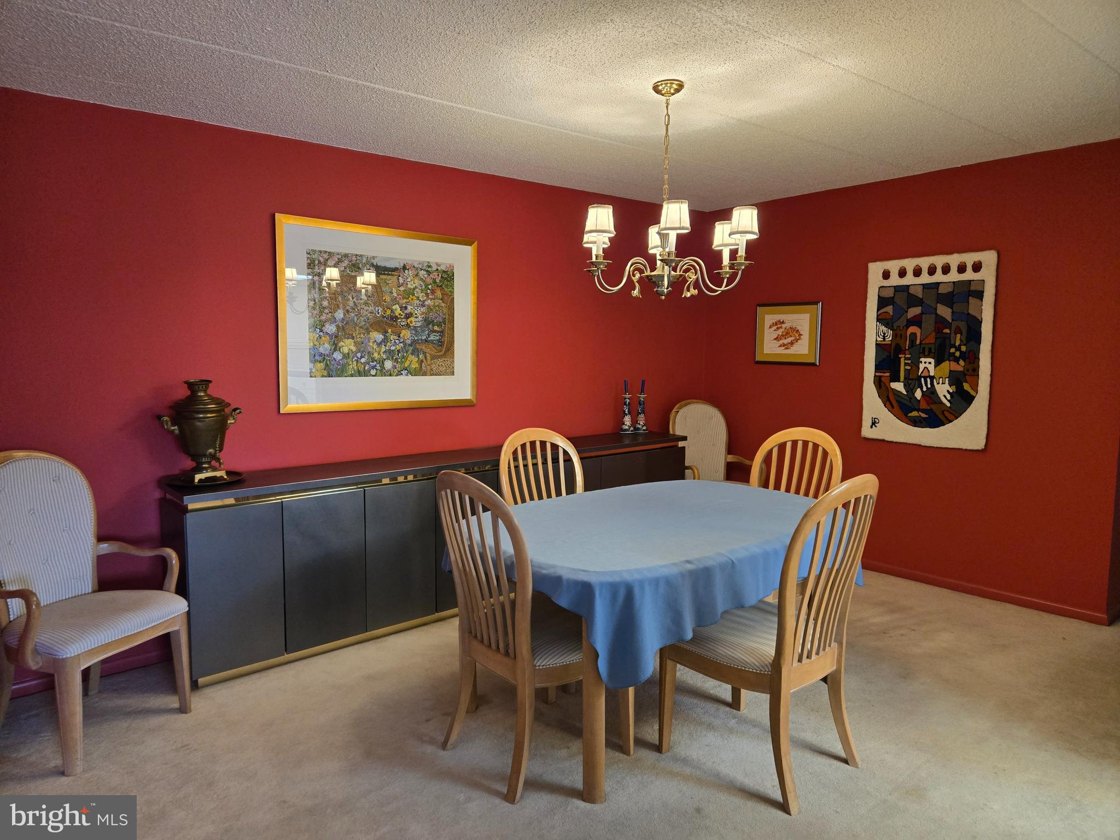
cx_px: 560
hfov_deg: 73.9
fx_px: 744
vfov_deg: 58.9
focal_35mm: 23
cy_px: 420
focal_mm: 5.4
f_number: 1.8
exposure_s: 1/120
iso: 400
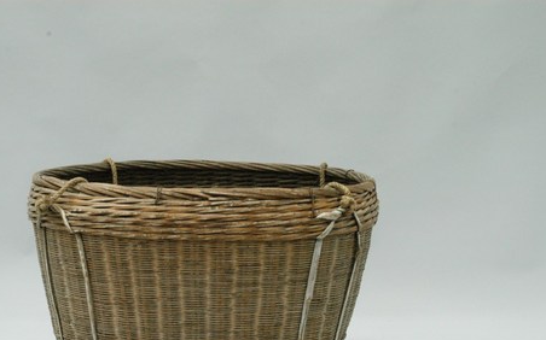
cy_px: 255
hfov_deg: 27.1
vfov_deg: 17.1
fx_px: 1126
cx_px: 181
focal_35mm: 76
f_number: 8
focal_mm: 35
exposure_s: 1/15
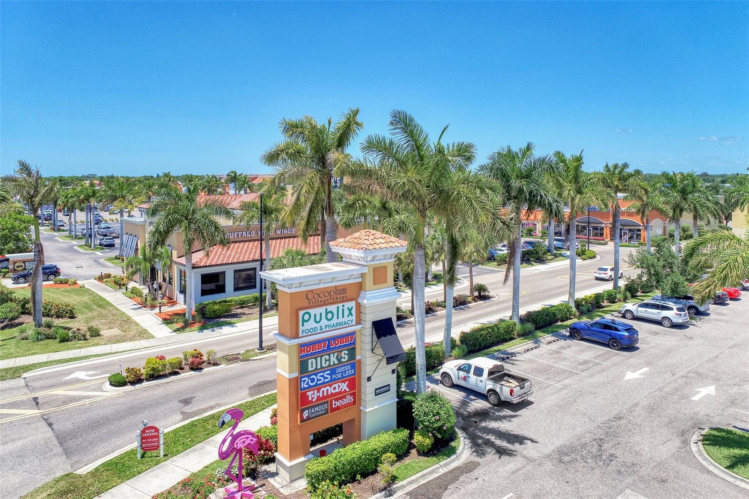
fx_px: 499
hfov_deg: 73.8
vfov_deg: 53.1
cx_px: 374
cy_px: 250
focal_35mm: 24
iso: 100
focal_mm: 8.8
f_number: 5
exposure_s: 1/640
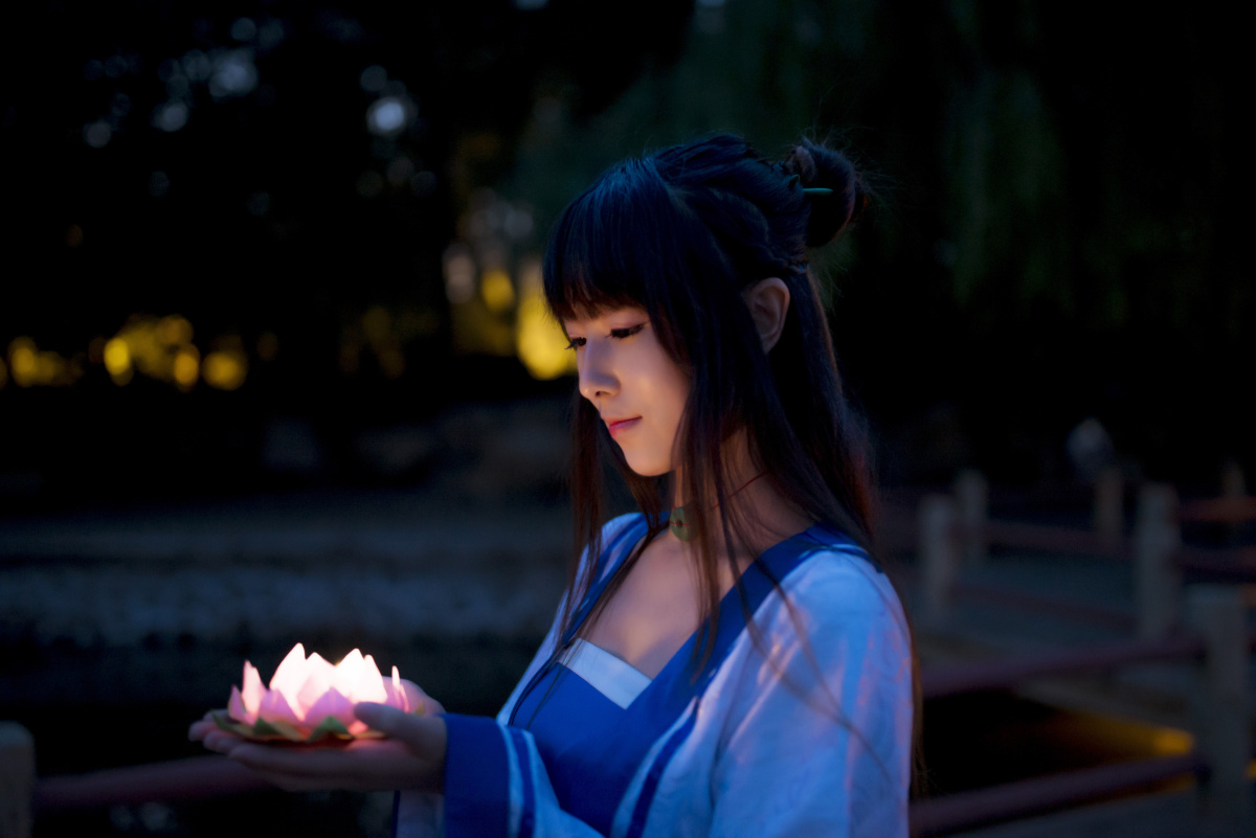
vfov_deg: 37.9
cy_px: 419
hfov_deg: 54.4
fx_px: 1221
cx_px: 628
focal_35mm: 35
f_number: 1.4
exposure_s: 1/50
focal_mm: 35
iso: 1000
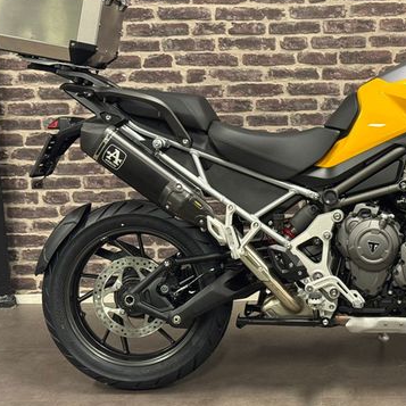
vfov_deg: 22.7
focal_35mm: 76
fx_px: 1008
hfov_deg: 22.4
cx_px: 331
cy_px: 165
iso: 250
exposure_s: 1/33
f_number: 1.78
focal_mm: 6.76
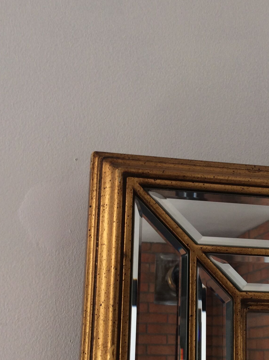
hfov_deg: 26.6
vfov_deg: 35.1
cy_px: 250
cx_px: 201
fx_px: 561
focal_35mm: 54
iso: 32
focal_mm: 3.3
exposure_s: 1/33
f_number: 2.4
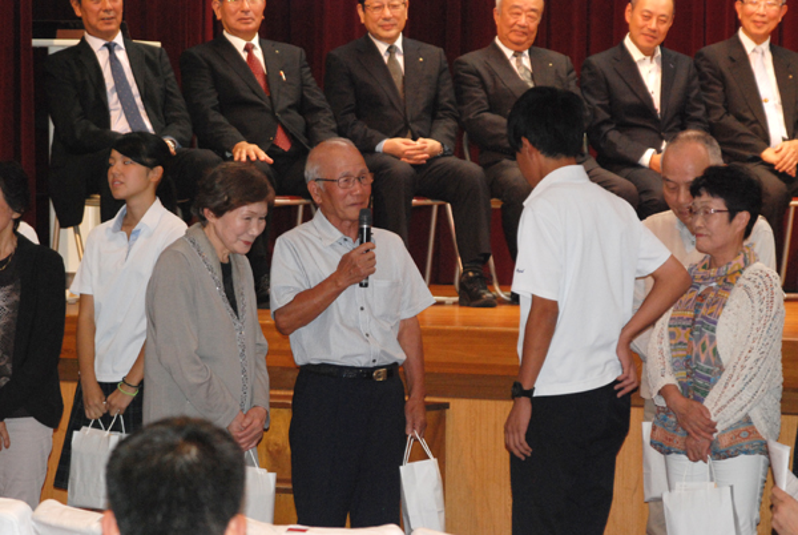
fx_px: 3663
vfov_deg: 8.3
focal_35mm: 165
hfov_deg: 12.4
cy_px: 268
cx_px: 399
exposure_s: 1/60
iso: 1600
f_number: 5.6
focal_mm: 110
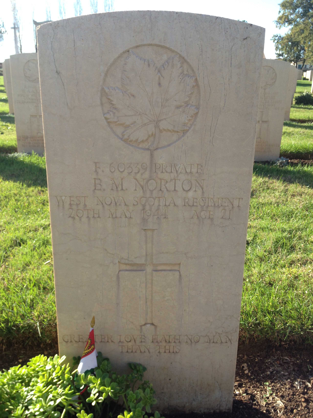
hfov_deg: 40.7
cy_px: 209
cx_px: 156
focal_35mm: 35
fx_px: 422
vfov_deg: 52.6
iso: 50
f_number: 2.4
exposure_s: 1/460
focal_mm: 4.28
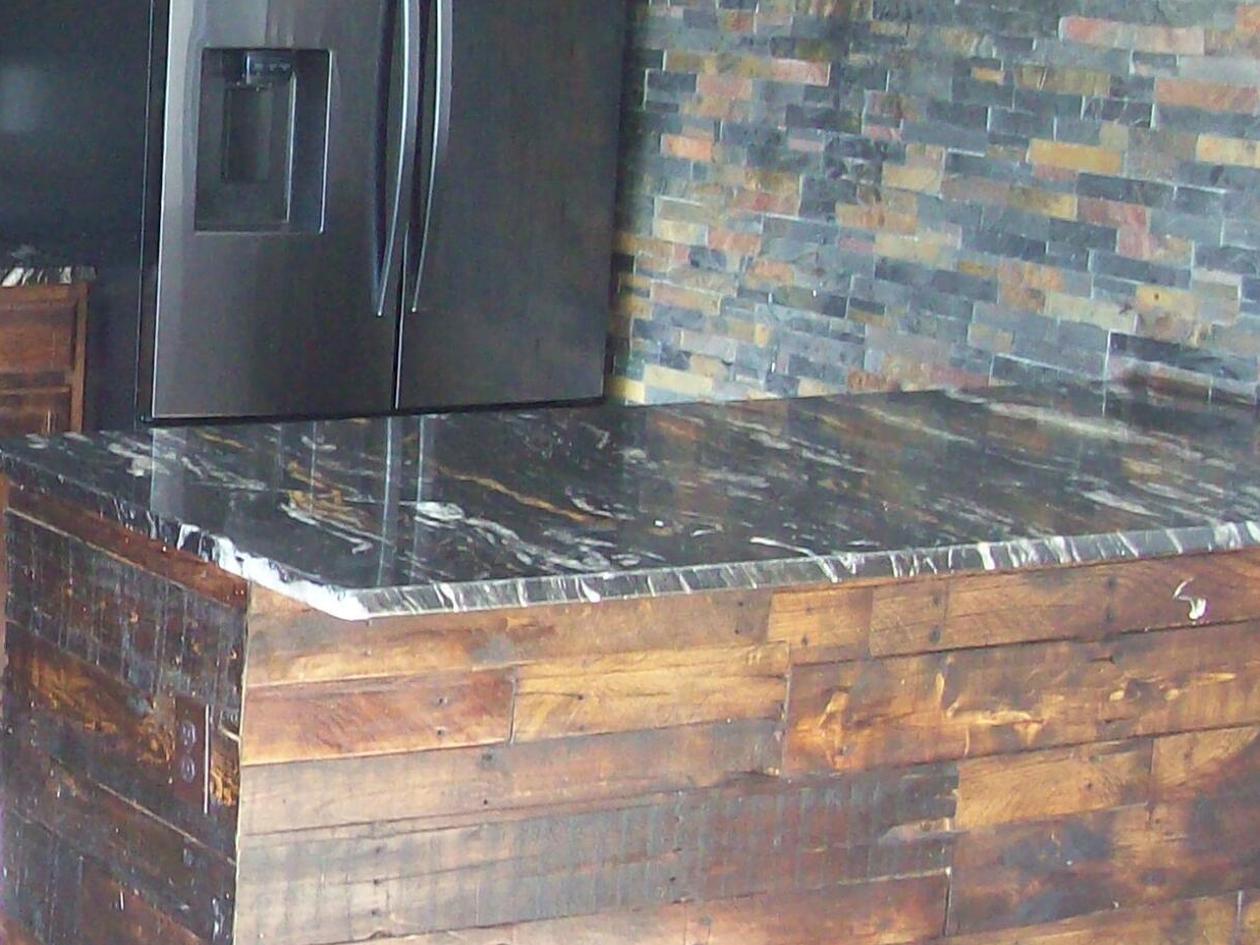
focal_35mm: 88
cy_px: 401
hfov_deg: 20.7
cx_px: -273
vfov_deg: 16.8
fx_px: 3203
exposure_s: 1/29.6
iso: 160
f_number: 2.7
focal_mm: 6
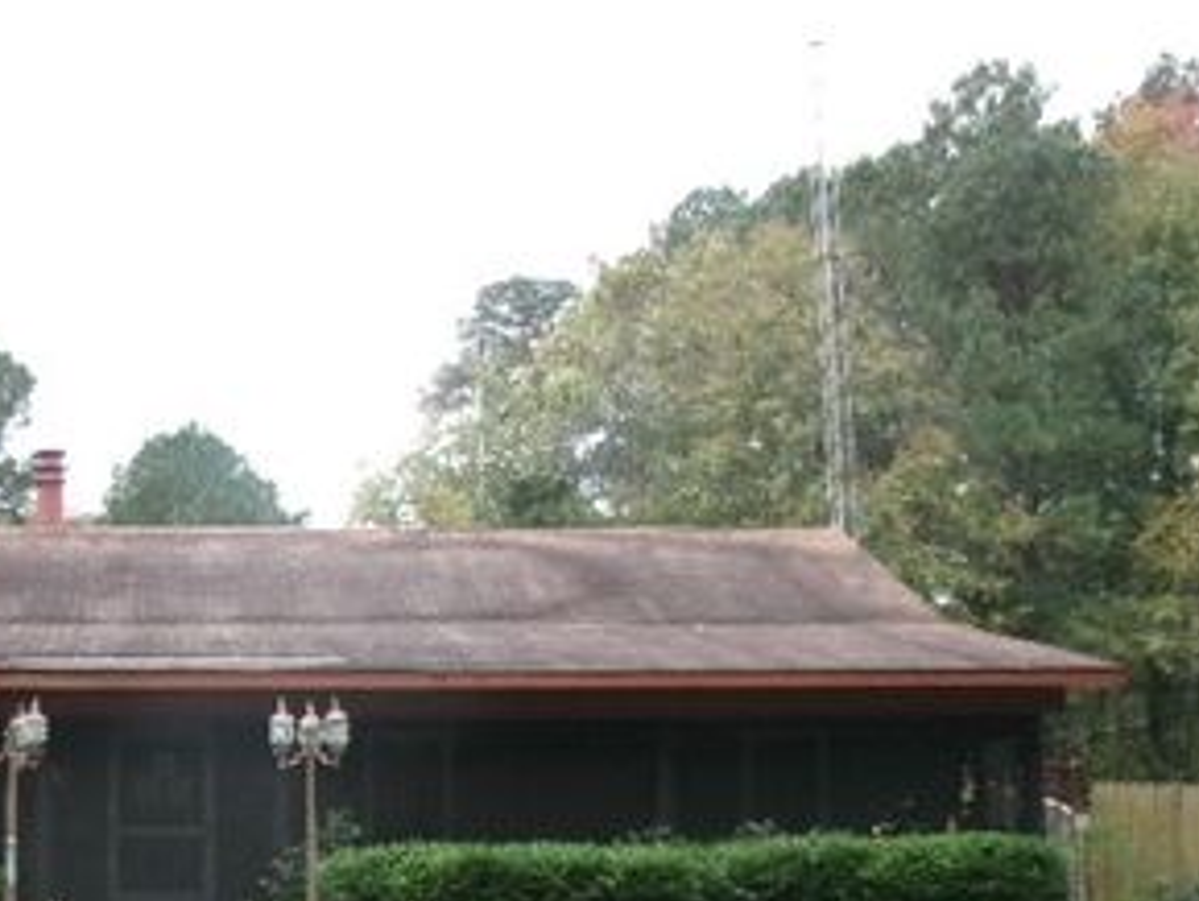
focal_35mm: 62
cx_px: 182
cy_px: 763
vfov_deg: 23.2
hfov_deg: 30.2
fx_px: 2149
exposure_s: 1/100
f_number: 4.5
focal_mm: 6.4
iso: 100
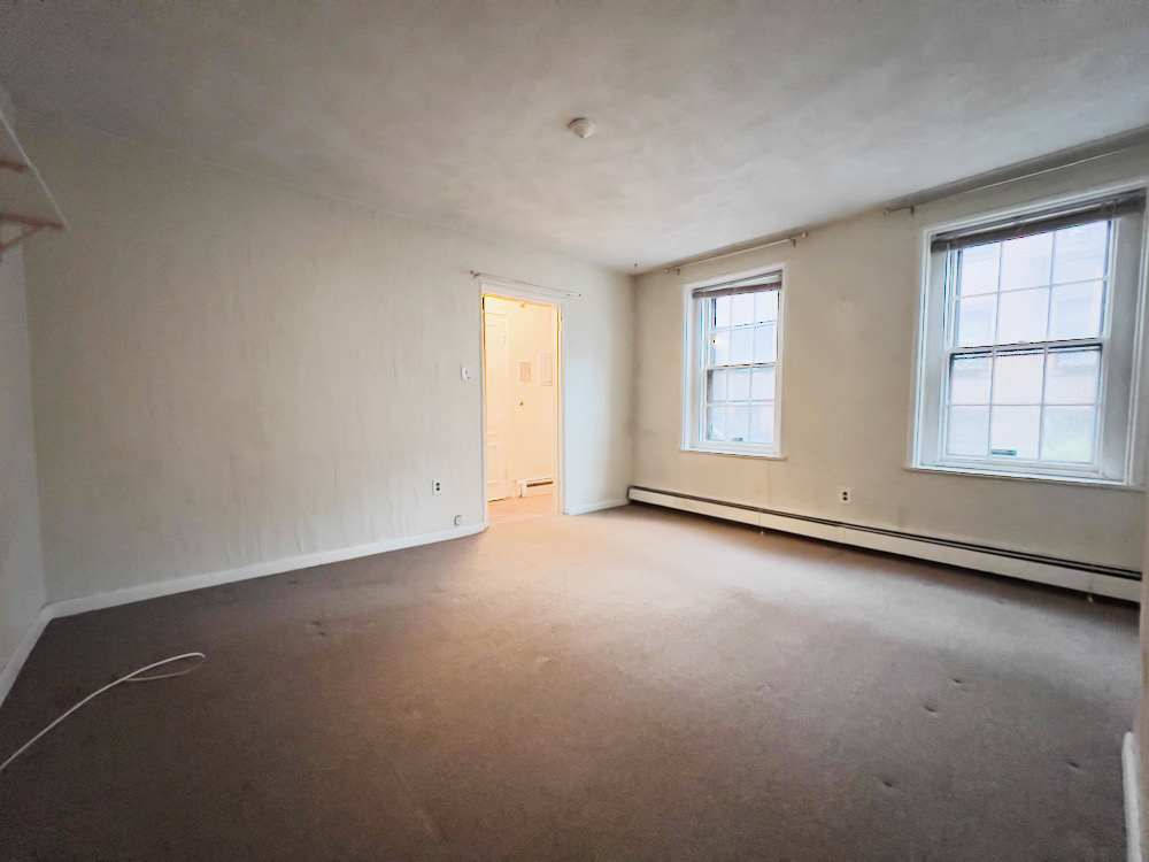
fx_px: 432
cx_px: 574
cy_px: 431
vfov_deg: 89.9
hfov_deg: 106.2
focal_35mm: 13
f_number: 1.8
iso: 1600
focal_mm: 1.57
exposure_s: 1/30
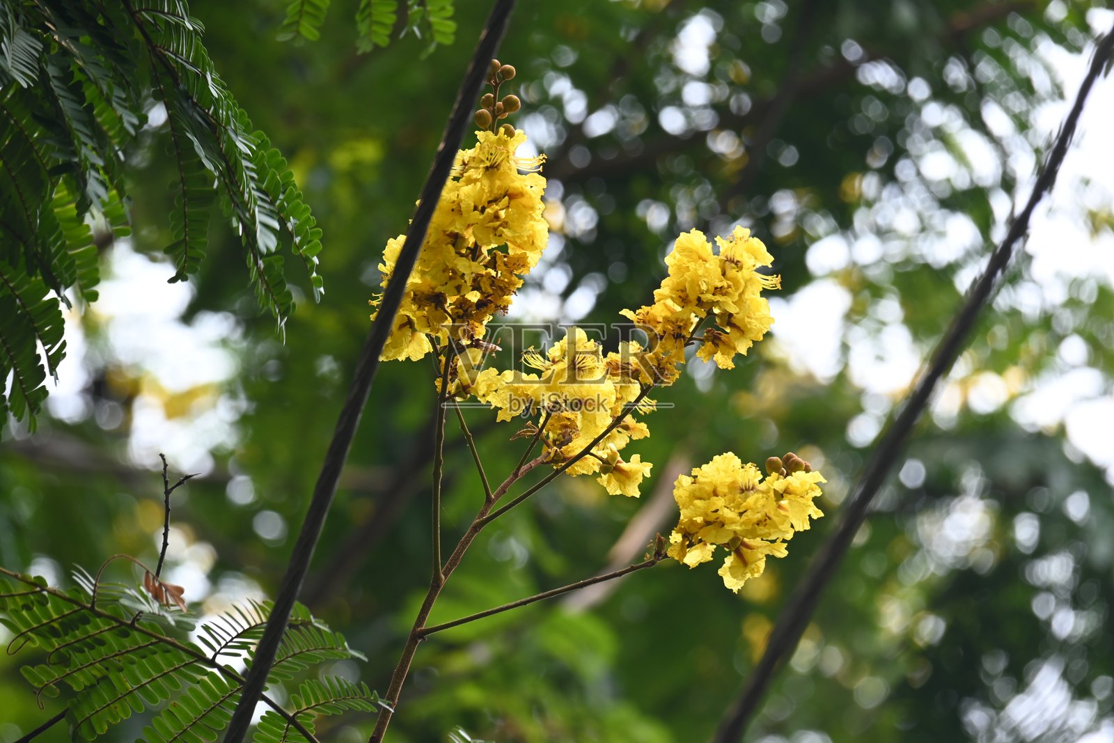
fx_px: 11604
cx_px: 557
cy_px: 372
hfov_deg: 5.5
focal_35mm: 375
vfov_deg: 3.7
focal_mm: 250
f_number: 9
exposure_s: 1/50
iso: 100
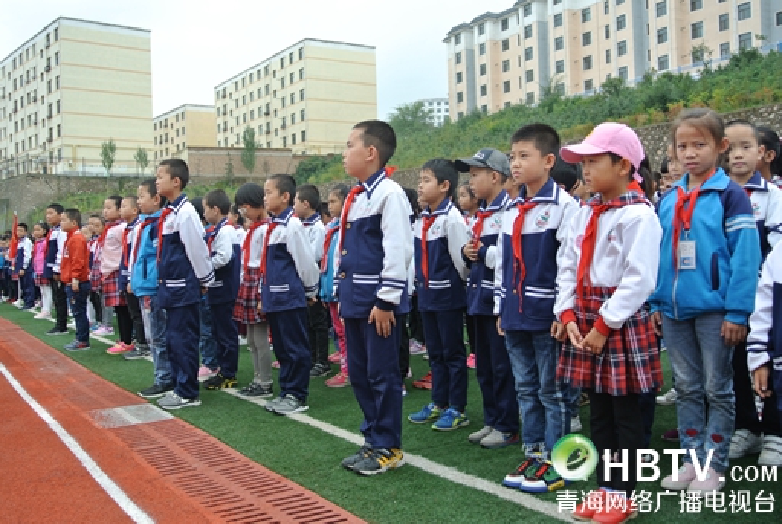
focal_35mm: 36
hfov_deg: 53.1
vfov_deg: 37.0
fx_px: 783
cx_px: 391
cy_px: 262
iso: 100
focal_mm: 13.6
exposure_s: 1/250
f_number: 4
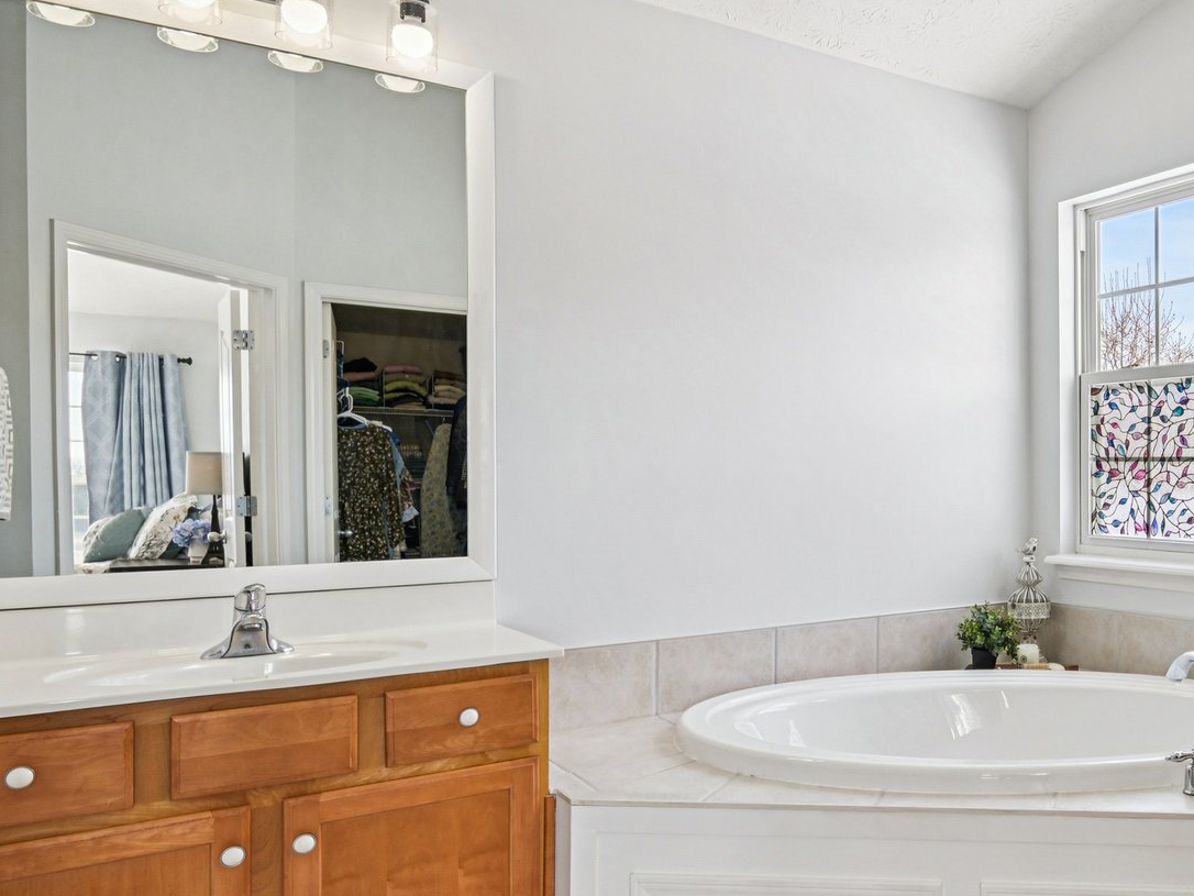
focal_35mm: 29
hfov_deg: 54.6
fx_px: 1001
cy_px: 471
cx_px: 1048
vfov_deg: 48.2
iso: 100
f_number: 8
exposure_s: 1/50
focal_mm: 16
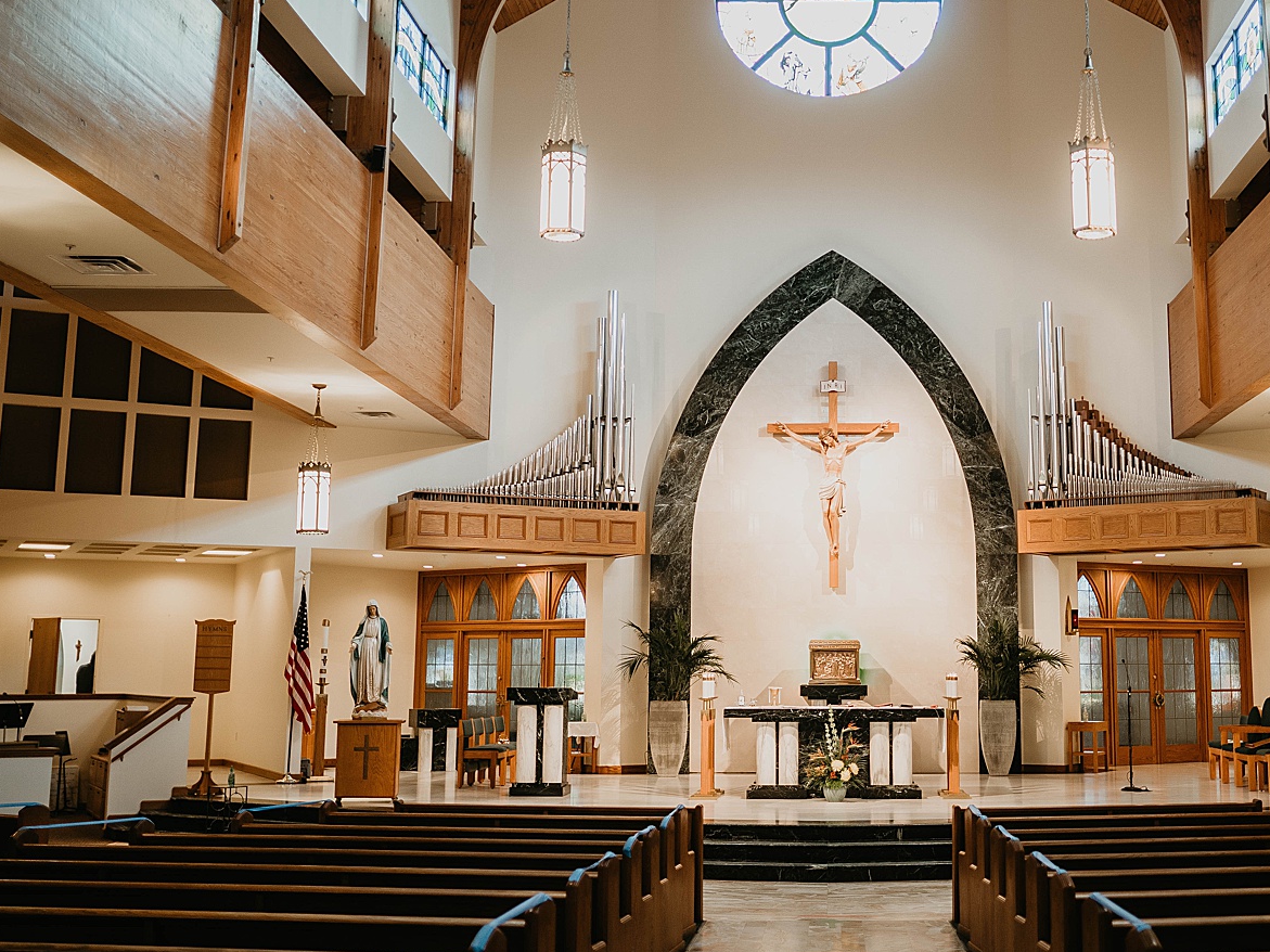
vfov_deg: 31.4
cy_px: 381
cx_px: 826
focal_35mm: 46
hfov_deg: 40.8
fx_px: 1687
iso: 500
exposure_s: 1/160
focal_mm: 35
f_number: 1.4
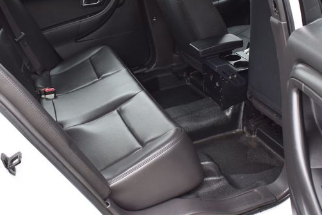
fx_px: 376
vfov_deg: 31.8
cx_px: 165
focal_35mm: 42
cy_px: 89
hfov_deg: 46.4
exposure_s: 1/125
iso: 400
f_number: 5.6
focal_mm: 22
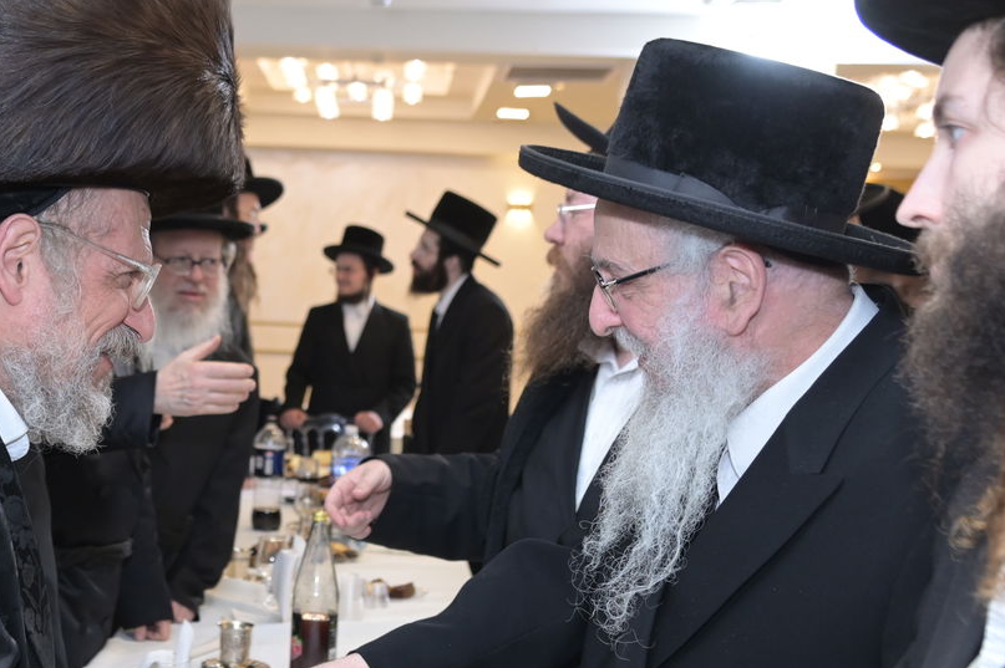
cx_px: 247
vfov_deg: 22.9
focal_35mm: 59
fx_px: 1646
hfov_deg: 33.3
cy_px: 408
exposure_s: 1/200
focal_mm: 34
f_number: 4.5
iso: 1250
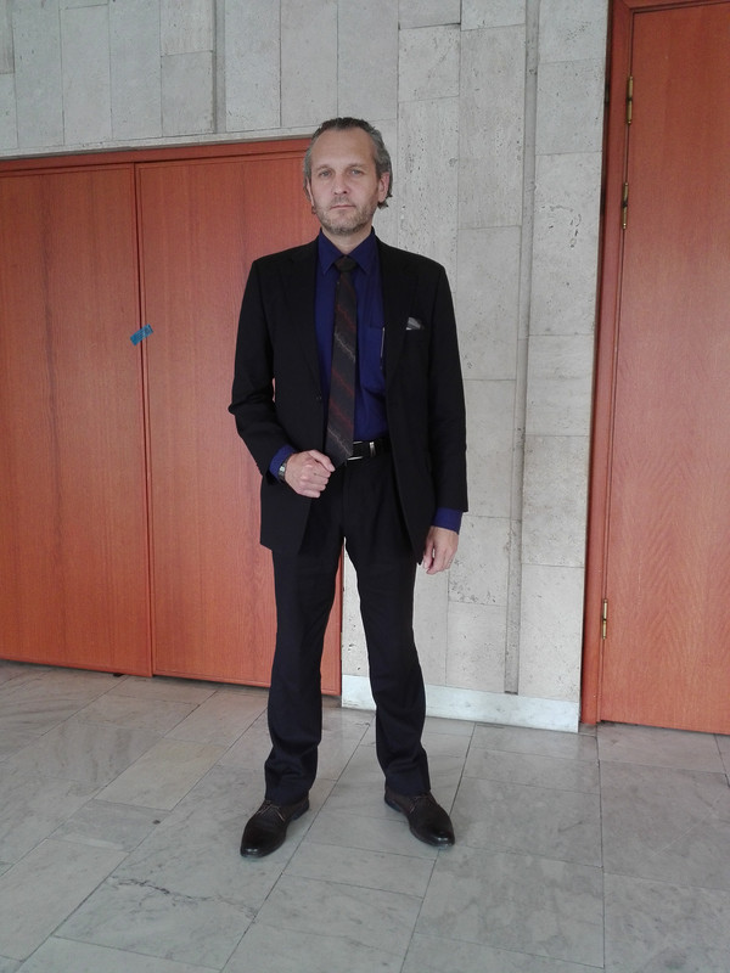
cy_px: 486
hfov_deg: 51.4
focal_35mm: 27
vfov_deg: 65.3
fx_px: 759
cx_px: 365
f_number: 2
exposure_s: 1/33
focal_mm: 3.79
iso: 190
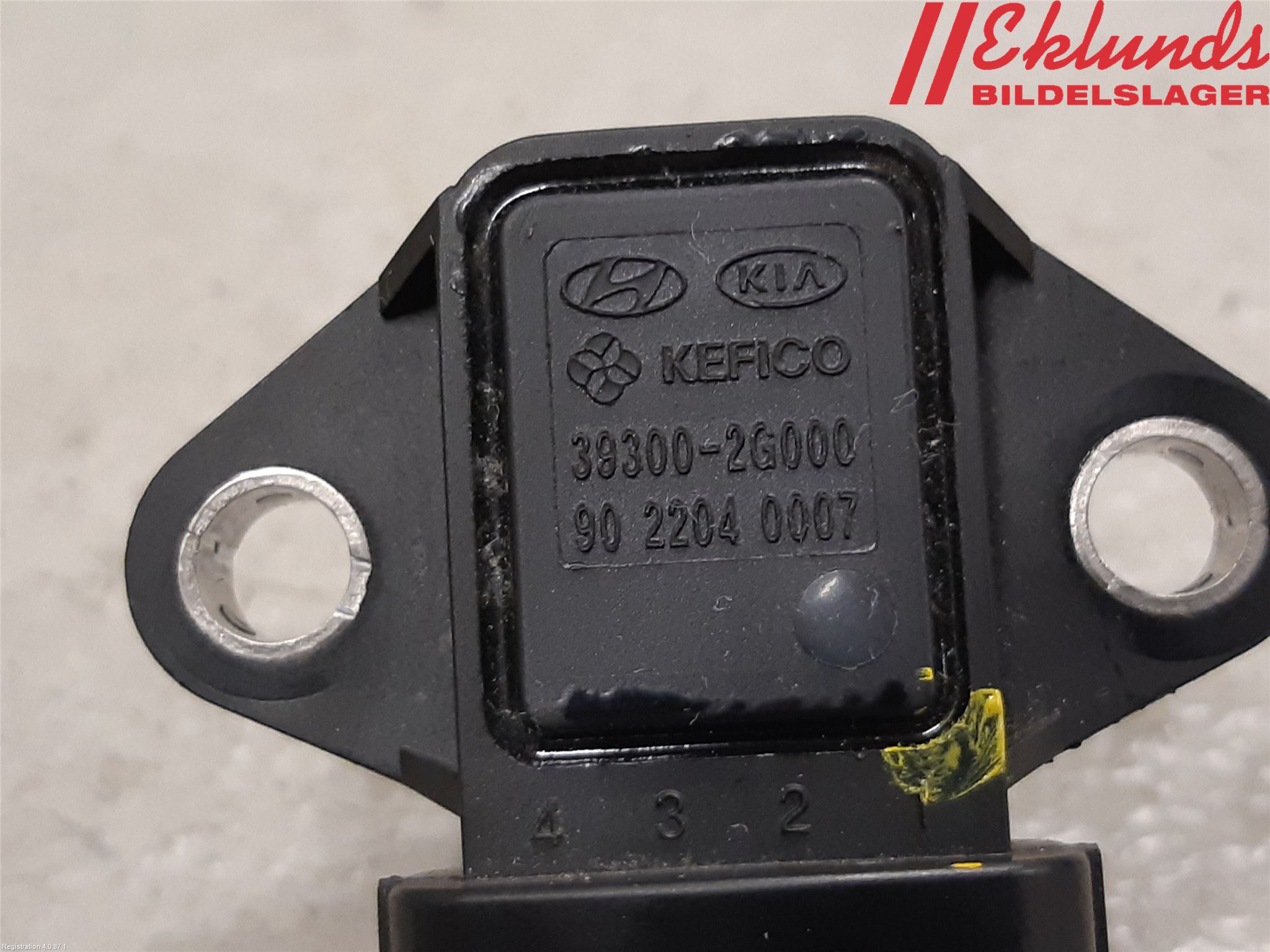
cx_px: 635
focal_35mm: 26
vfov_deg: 53.1
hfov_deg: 67.3
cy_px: 476
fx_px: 954
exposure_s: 1/50
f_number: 1.7
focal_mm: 3.93
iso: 160
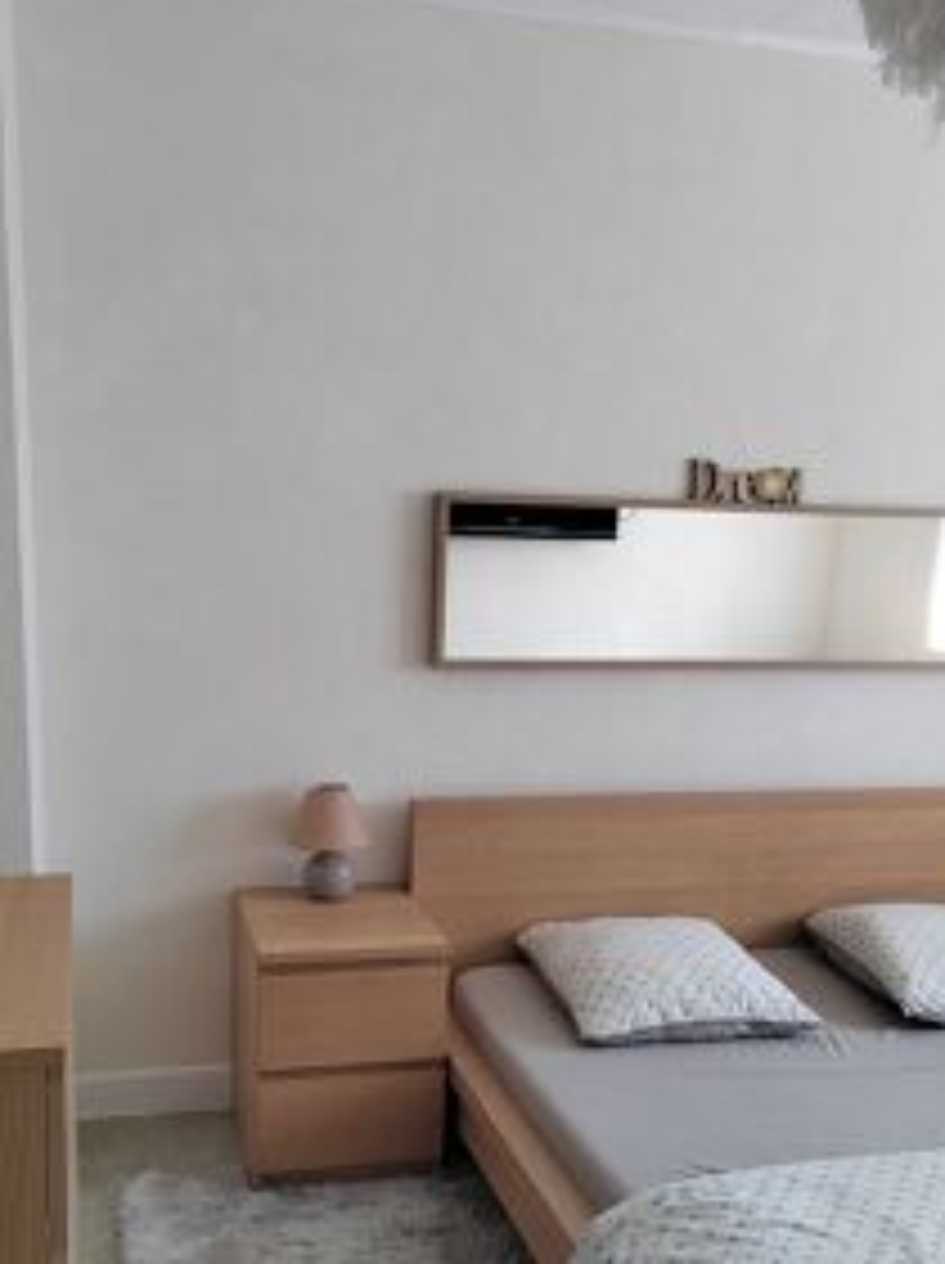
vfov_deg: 52.1
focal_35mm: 35
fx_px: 1277
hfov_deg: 40.6
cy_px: 794
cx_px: 432
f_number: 1.9
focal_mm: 5.52
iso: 656
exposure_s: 1/100
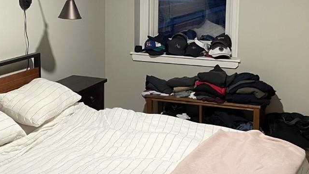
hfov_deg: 32.8
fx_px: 525
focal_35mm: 64
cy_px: 51
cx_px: 143
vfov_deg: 18.8
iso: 400
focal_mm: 4.2
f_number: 1.6
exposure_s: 1/60
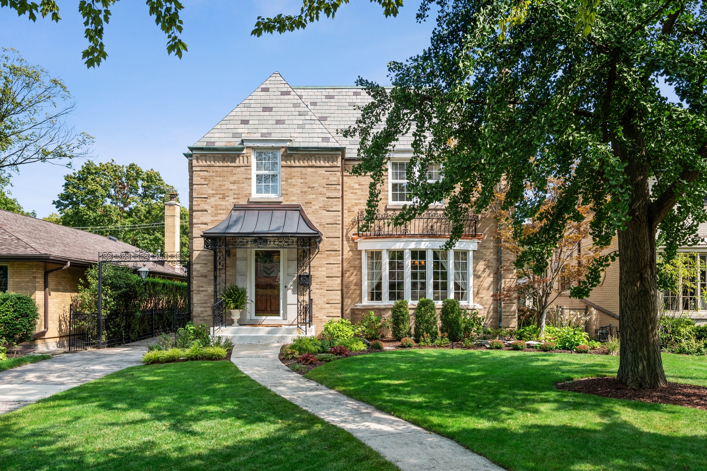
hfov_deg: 57.2
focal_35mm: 33
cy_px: 233
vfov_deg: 40.0
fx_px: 648
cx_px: 362
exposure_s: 1/160
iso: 400
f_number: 8
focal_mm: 32
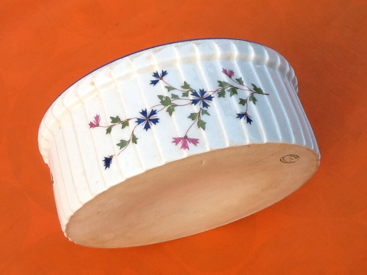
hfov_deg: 42.9
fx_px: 466
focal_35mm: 44
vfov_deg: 32.9
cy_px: 138
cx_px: 184
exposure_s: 1/120
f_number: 2.4
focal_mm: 2.03
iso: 50
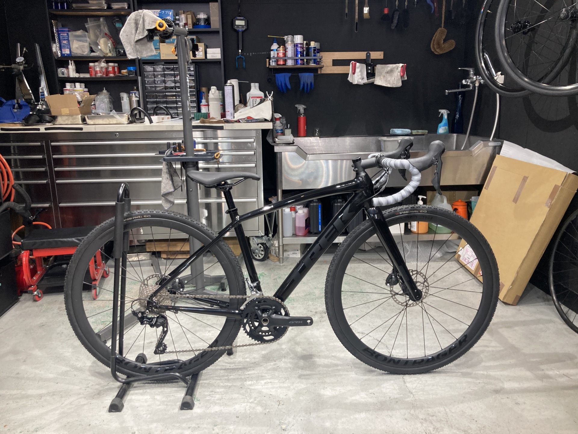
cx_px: 289
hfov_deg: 63.4
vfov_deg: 49.7
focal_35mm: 28
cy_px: 217
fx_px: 468
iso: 100
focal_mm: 3.99
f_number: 1.8
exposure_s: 1/50
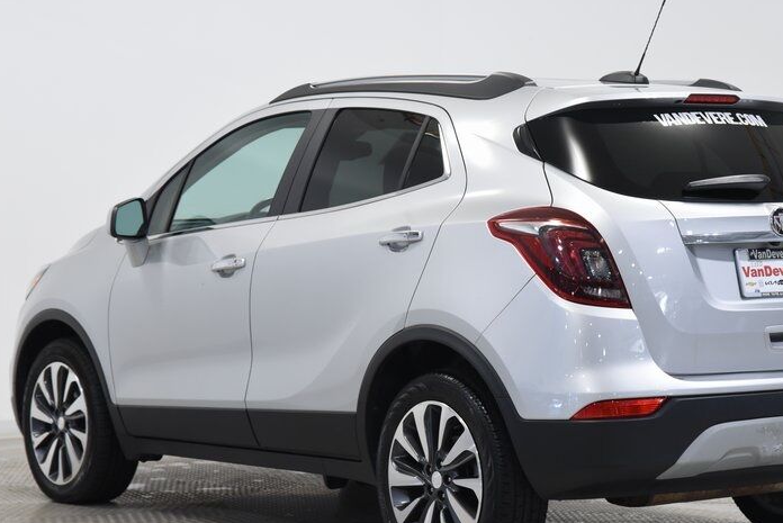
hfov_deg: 19.8
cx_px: 475
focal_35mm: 103
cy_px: 263
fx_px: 2242
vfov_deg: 13.3
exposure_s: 1/80
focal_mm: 70
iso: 1600
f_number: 5
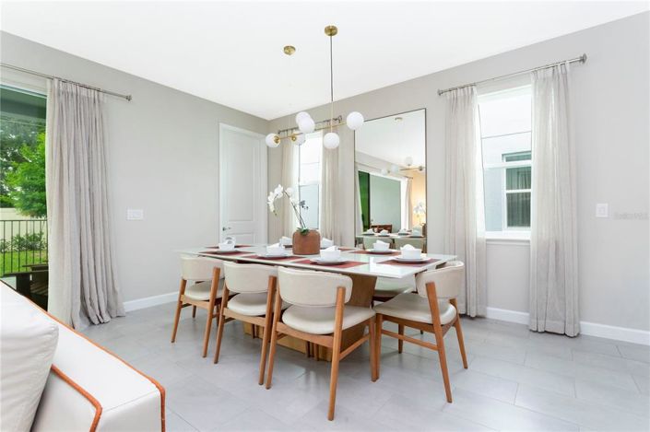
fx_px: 307
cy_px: 216
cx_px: 325
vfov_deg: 70.4
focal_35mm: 17
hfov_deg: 93.3
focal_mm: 17
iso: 1000
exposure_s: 1/5
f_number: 13
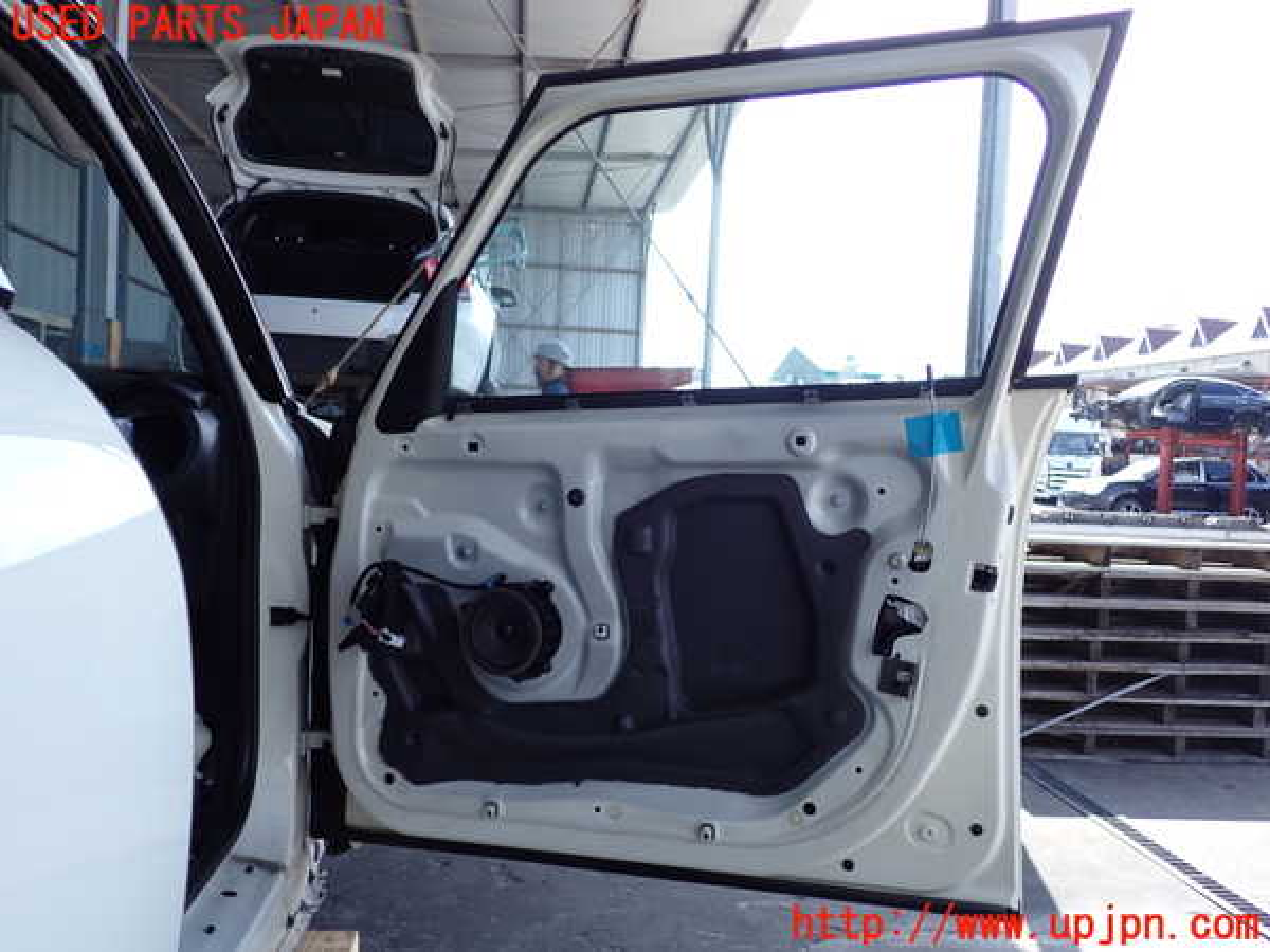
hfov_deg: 60.0
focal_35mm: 30
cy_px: 476
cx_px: 635
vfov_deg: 46.8
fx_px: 1101
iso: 100
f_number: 2.3
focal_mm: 5.4
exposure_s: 1/400
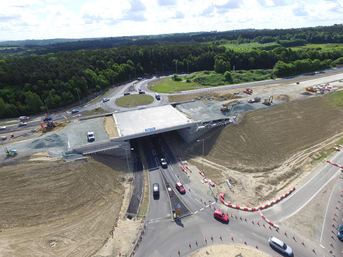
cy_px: 128
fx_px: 198
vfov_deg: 66.0
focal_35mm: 20
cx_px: 172
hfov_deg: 81.7
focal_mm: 3.61
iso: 100
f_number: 2.8
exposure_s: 1/672
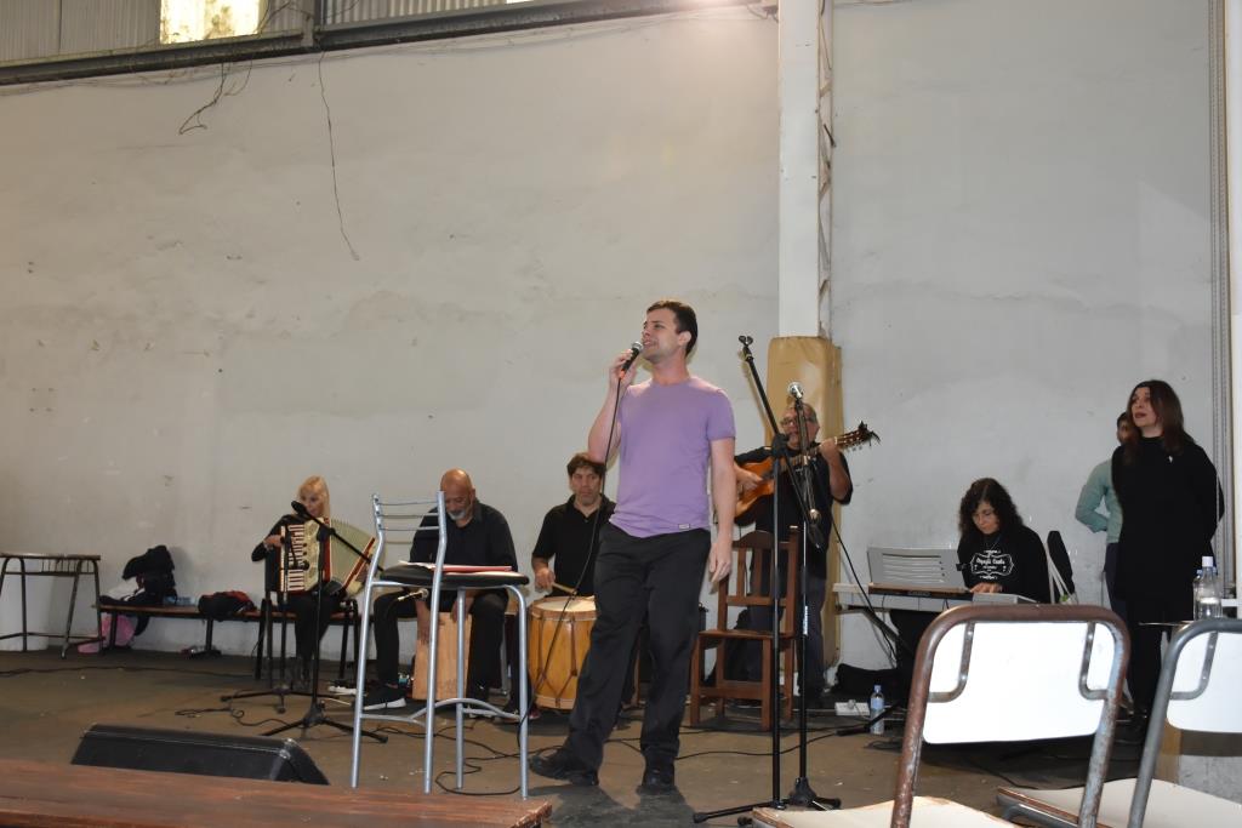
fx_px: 1242
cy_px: 414
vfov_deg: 36.9
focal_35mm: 36
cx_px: 621
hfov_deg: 53.1
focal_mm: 24
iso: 1600
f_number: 5.6
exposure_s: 1/60
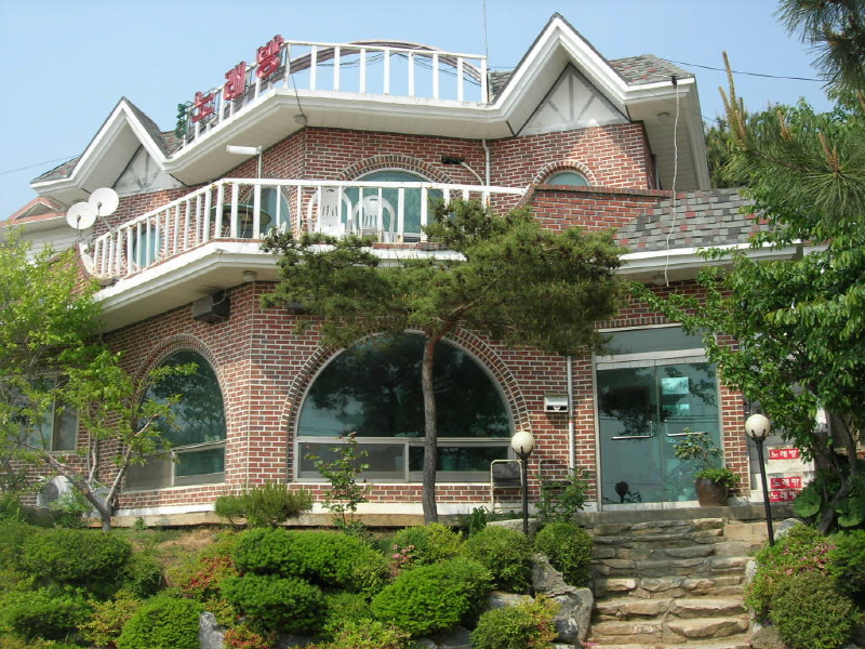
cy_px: 324
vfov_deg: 37.7
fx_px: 950
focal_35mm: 38
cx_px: 432
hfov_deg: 49.0
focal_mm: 7.8
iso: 64
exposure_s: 1/438
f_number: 4.8
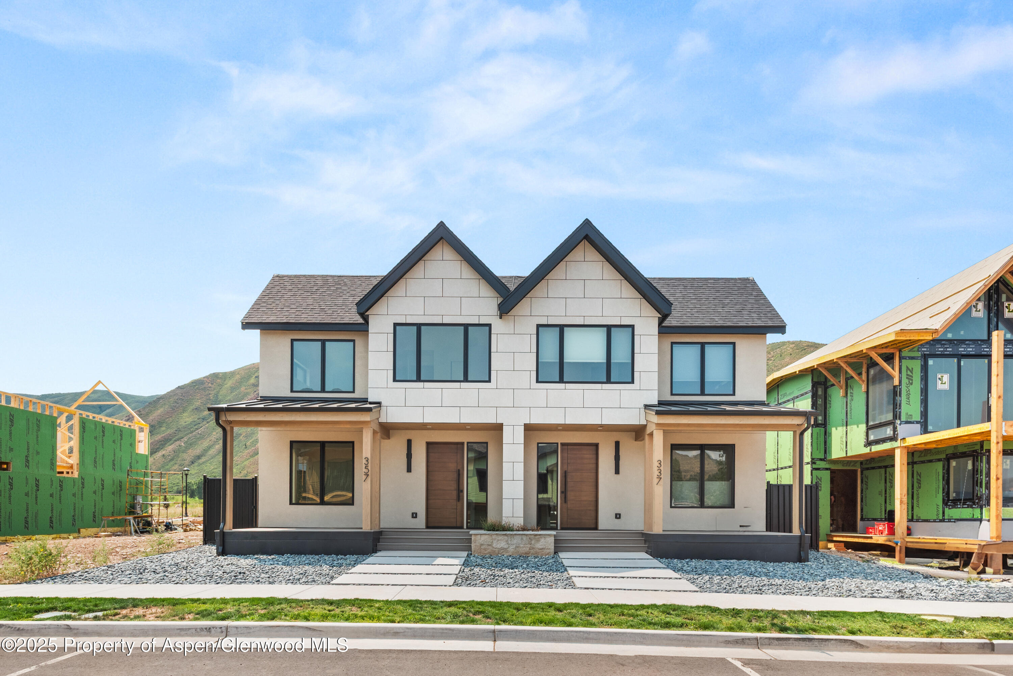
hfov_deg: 93.3
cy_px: 338
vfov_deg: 70.5
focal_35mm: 17
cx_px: 506
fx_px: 478
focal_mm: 17
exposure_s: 1/250
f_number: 9
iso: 400
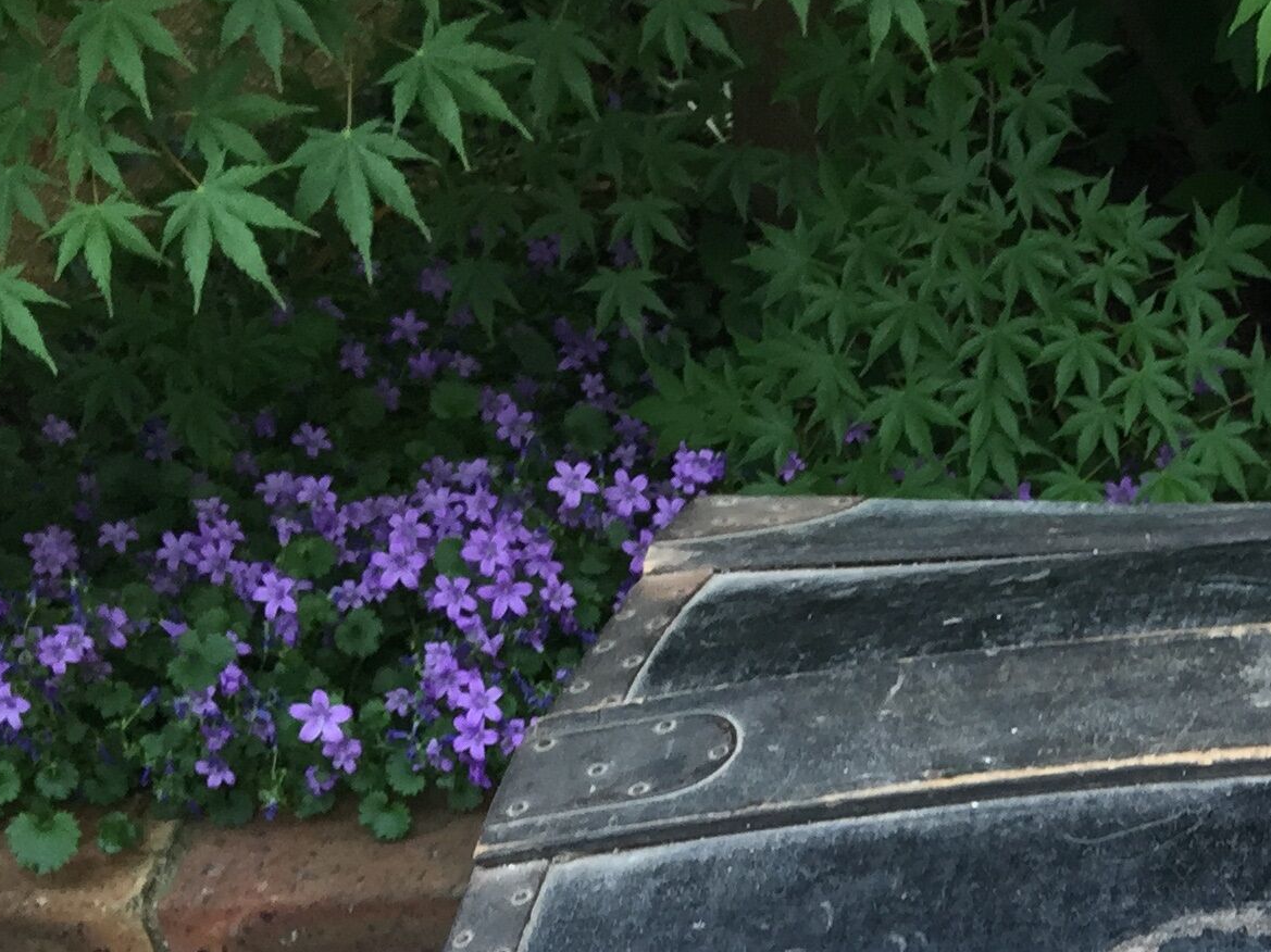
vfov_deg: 17.1
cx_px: 1618
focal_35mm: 81
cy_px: 1239
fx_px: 2973
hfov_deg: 21.9
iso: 32
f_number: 2.2
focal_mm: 4.15
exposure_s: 1/120
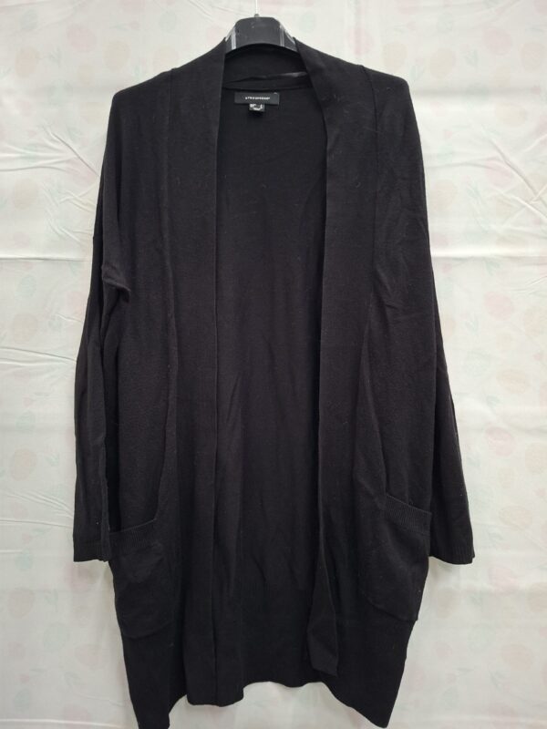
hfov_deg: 58.9
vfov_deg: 73.9
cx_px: 274
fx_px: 485
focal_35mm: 23
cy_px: 364
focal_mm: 5.54
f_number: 1.8
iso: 400
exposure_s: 1/30
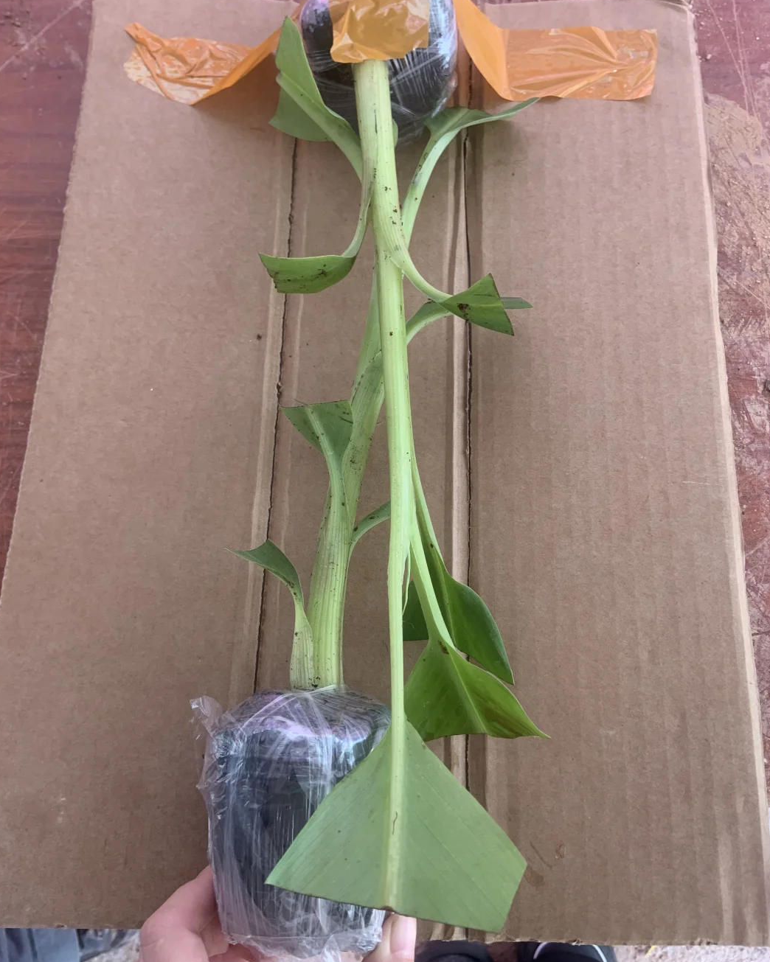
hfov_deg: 51.5
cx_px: 389
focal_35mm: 28
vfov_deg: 62.2
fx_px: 798
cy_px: 463
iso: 100
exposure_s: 1/94
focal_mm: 4.25
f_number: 1.8
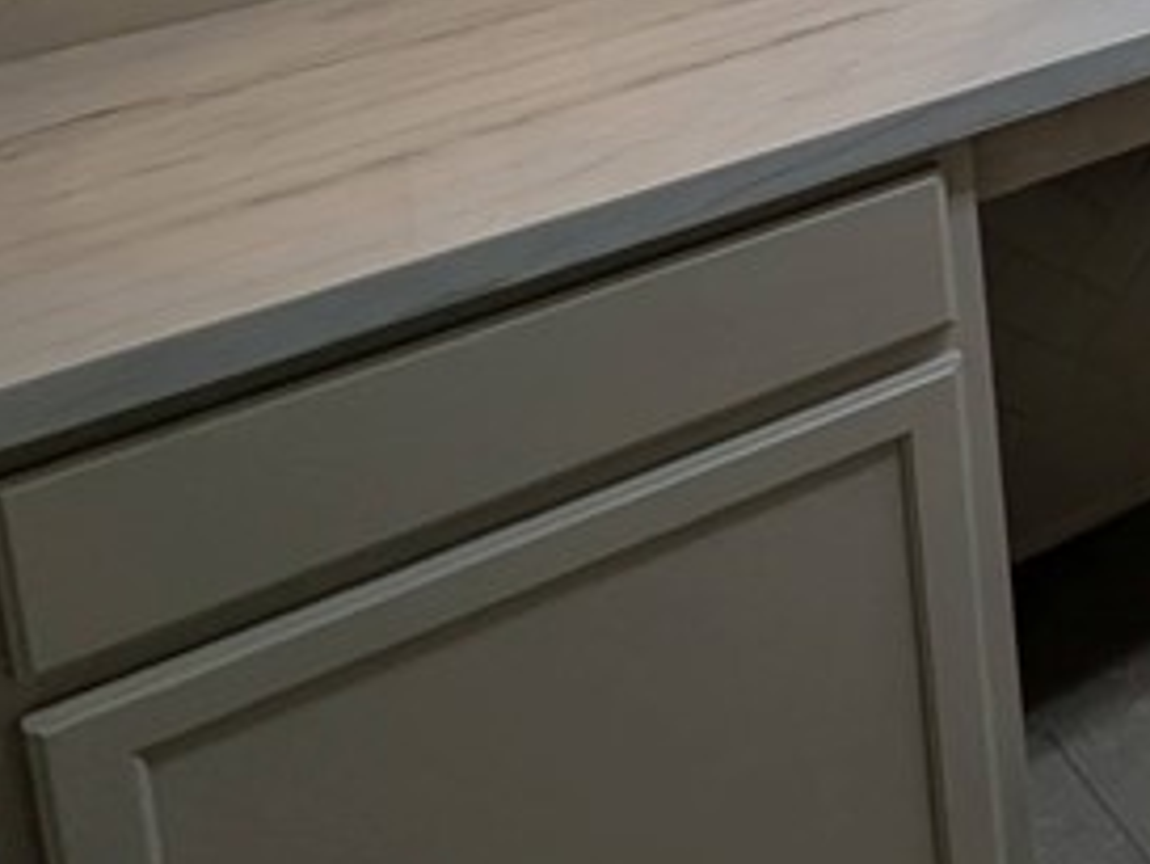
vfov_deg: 20.3
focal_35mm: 60
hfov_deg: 21.9
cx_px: 2005
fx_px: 1994
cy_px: -502
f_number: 2.2
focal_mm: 2.22
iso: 76
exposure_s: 1/120
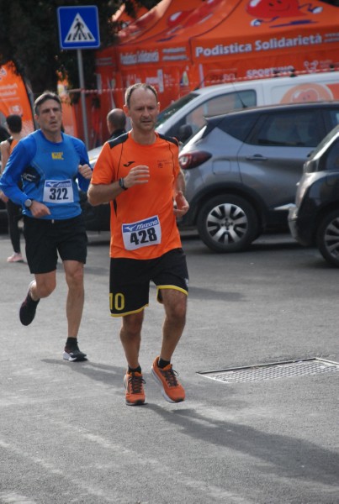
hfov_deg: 7.4
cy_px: 252
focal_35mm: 188
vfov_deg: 10.9
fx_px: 2635
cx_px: 170
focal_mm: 125
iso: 1000
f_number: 5.6
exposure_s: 1/800
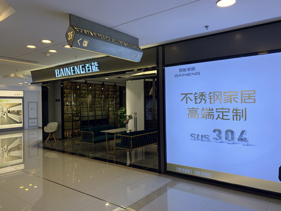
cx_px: 140
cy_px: 106
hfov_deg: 67.3
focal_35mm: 26
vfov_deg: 53.1
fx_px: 211
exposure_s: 1/136
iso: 25
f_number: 1.8
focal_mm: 4.25
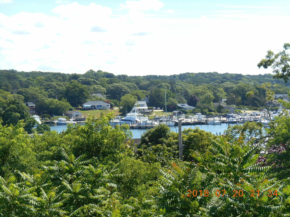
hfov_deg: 18.7
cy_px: 108
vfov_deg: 14.1
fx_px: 880
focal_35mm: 105
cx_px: 145
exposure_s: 1/250
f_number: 5.1
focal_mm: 18.8
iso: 80
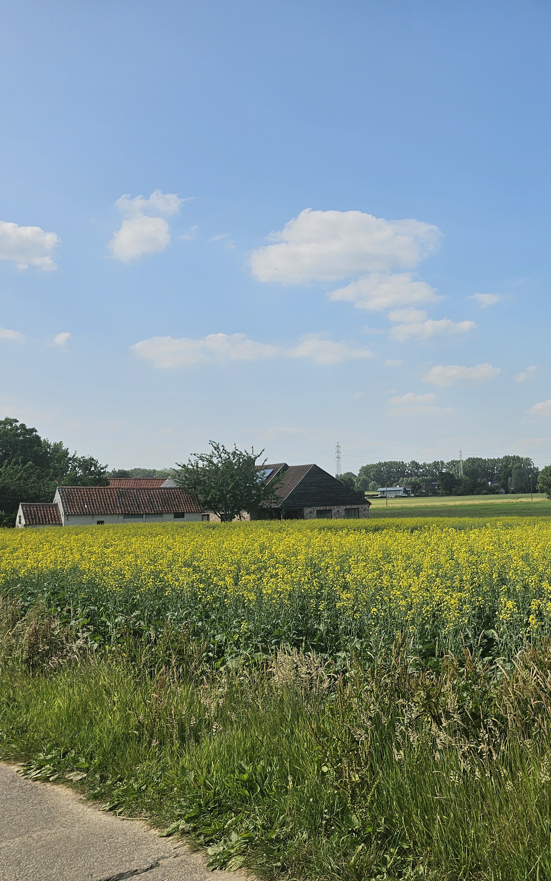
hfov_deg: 34.6
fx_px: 793
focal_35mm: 33
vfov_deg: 58.1
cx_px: 558
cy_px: 437
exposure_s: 1/1681
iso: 10
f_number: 1.7
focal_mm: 6.3
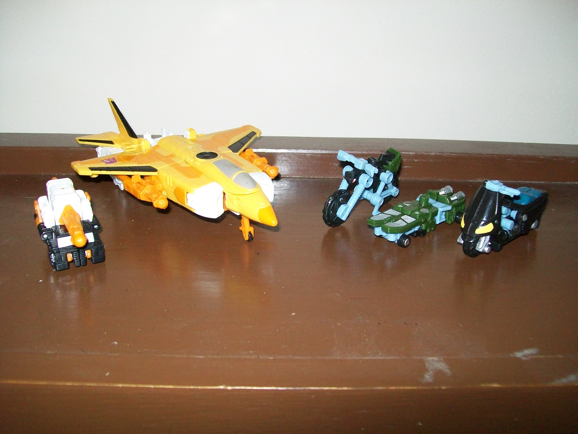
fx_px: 601
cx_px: 289
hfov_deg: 51.4
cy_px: 217
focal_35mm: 36
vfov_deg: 39.7
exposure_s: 1/60
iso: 160
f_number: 2.7
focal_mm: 6
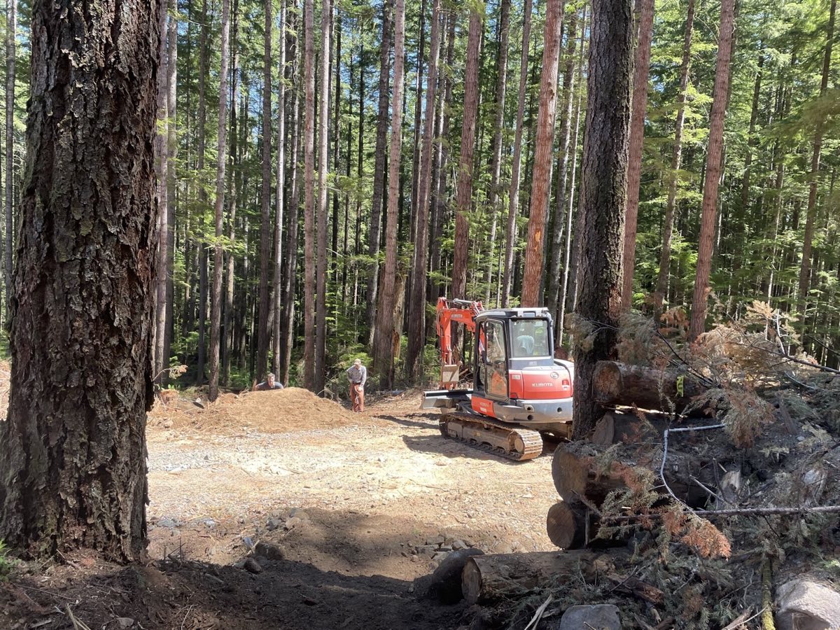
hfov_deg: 67.3
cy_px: 315
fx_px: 631
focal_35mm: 26
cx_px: 420
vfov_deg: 53.1
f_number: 1.6
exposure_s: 1/315
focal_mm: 4.2
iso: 32
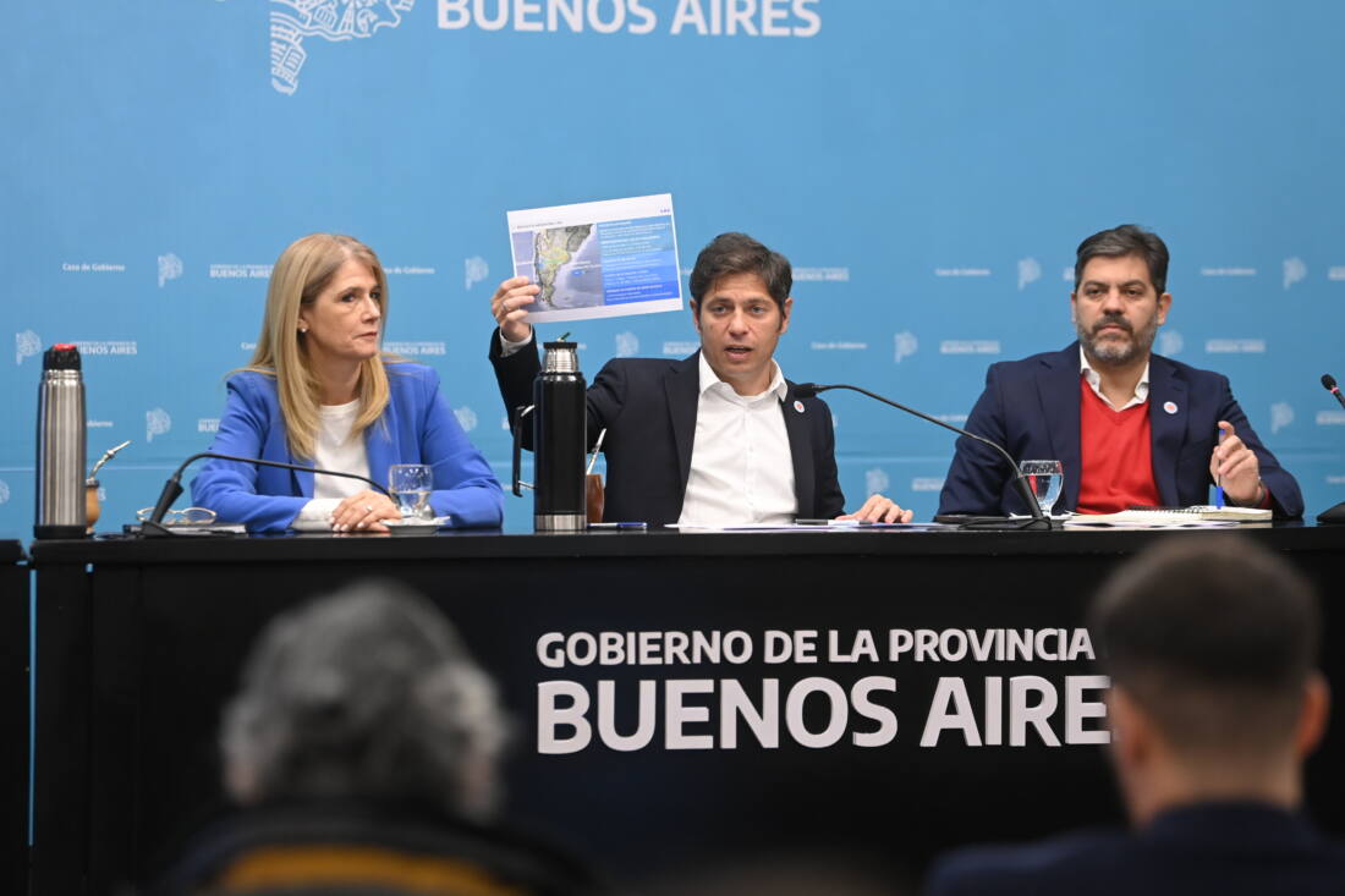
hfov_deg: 13.7
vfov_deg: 9.1
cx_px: 672
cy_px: 448
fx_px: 5603
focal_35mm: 150
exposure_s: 1/200
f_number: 3.5
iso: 2500
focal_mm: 150
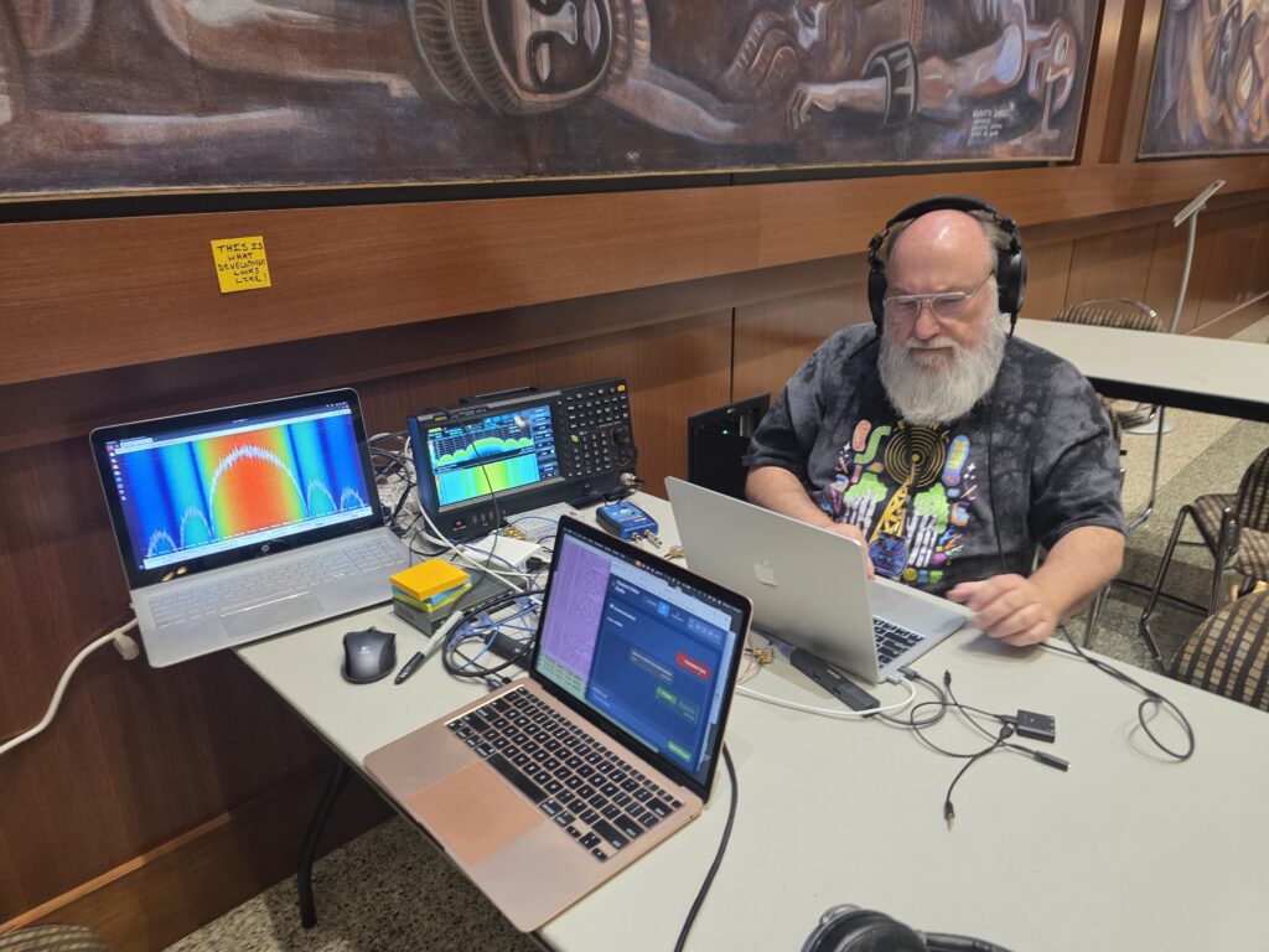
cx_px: 634
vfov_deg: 58.9
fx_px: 843
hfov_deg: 73.9
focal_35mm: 23
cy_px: 476
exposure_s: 1/60
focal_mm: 6.3
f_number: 1.7
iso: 320
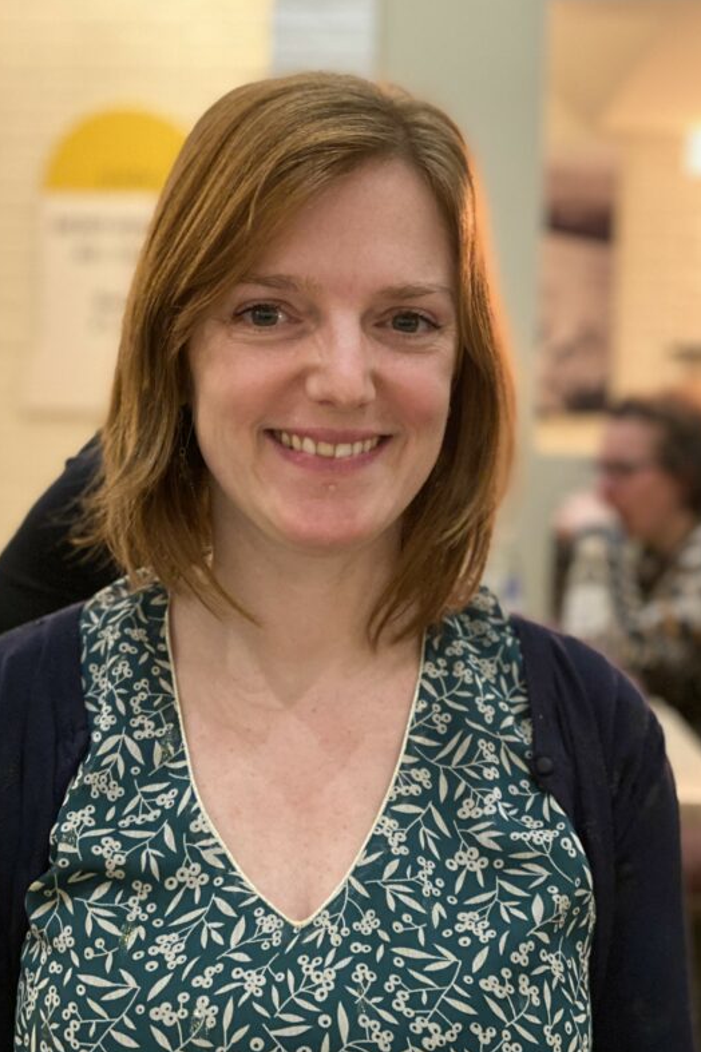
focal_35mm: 55
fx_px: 1608
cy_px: 529
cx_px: 324
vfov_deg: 36.3
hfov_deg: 24.6
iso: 640
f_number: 2
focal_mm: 6
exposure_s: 1/13
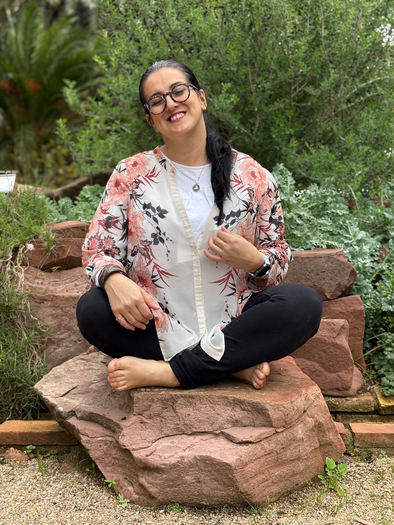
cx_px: 197
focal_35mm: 52
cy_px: 262
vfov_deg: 36.8
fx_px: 789
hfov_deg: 28.0
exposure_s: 1/503
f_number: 1.6
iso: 50
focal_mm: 5.96
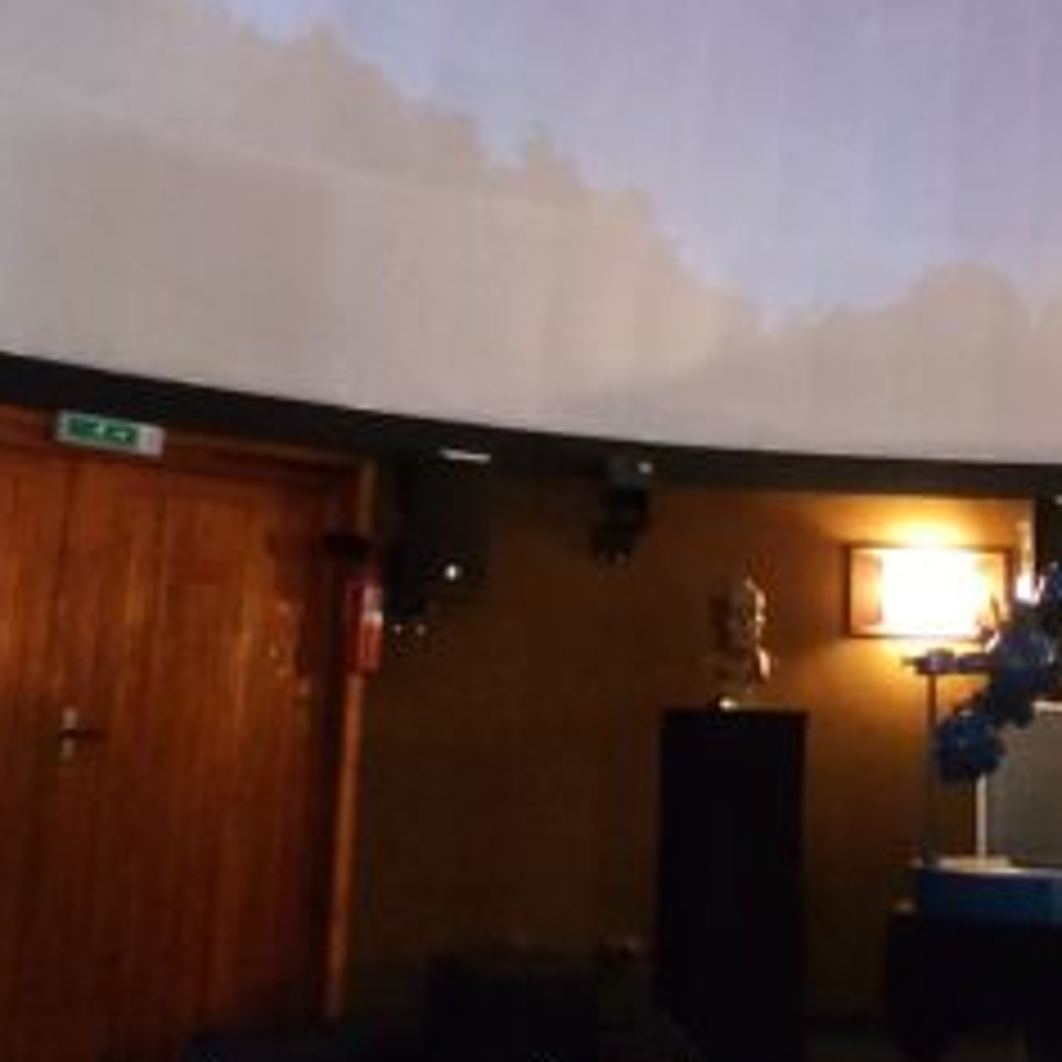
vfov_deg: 36.6
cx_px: 742
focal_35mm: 46
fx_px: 1597
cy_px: 407
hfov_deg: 36.3
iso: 3200
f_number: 2.2
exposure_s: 1/20
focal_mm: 1.65
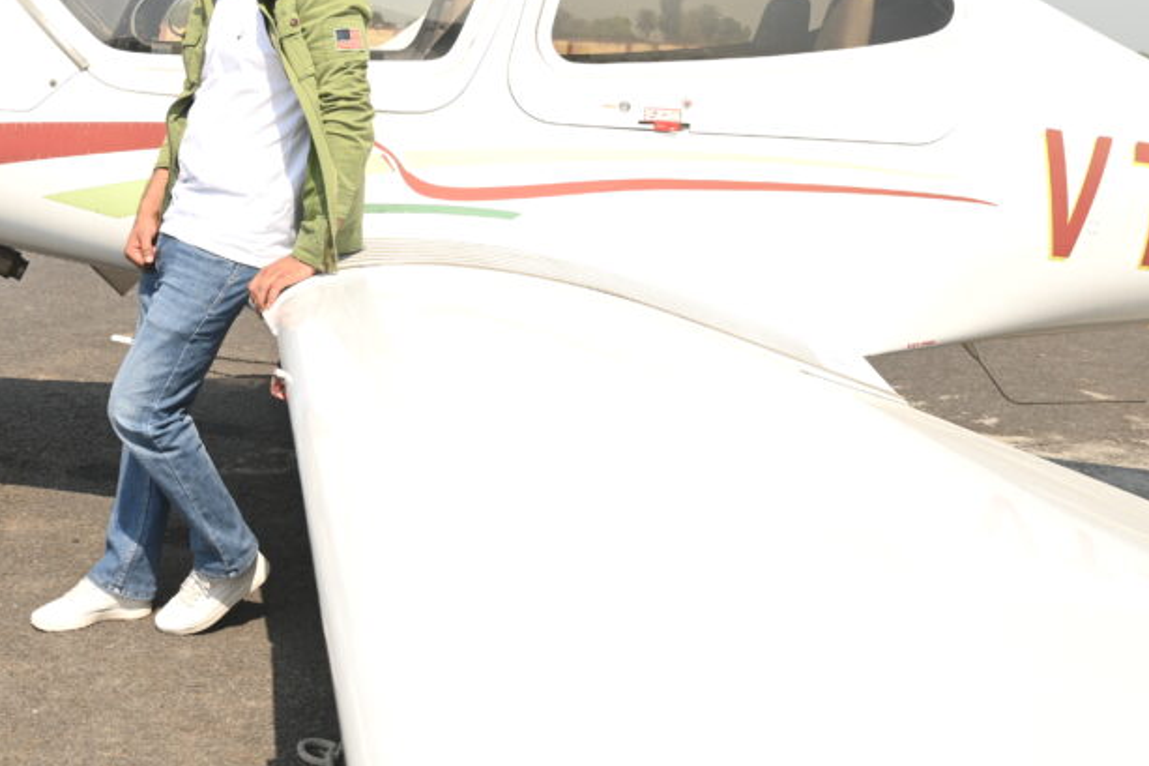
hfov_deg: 38.9
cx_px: 344
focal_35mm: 50
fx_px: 1595
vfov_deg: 26.7
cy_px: 207
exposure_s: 1/100
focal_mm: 30
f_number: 9
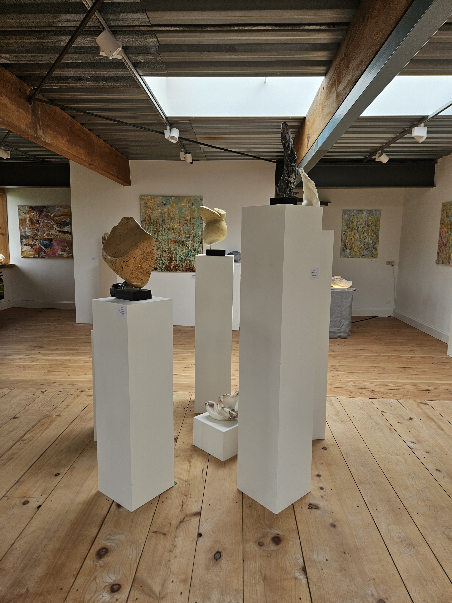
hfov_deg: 58.9
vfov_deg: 73.9
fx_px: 400
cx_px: 226
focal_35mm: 23
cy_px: 302
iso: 25
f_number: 1.8
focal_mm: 5.4
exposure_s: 1/142
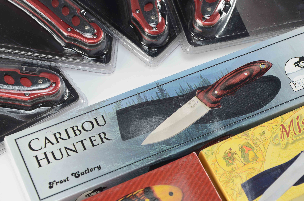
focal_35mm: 82
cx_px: 152
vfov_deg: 16.5
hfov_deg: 24.7
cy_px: 100
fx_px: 695
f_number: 10
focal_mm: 55
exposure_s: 1/80
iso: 100
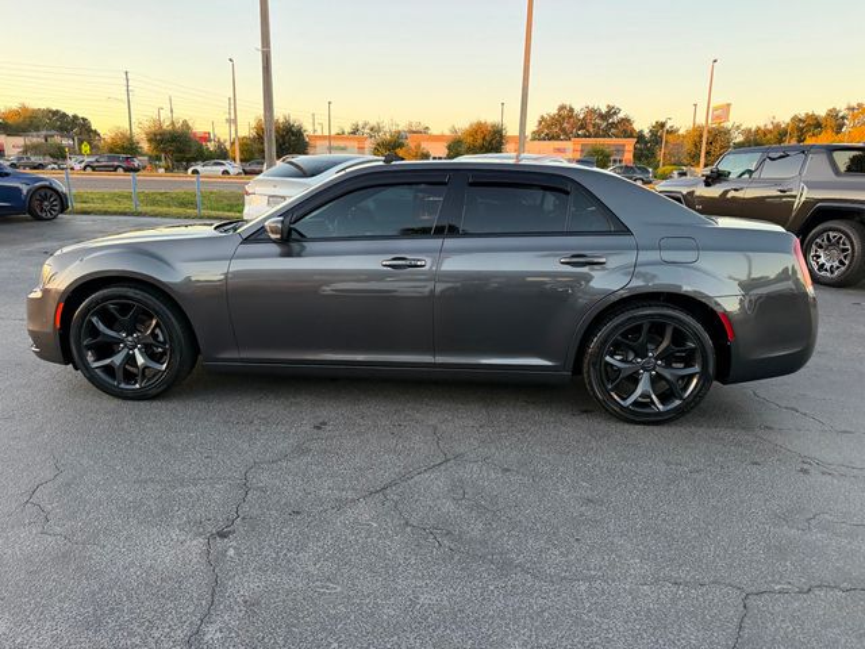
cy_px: 324
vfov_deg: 56.8
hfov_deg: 71.6
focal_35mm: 24
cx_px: 432
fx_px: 600
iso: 160
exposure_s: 1/223
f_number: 1.78
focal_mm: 6.76
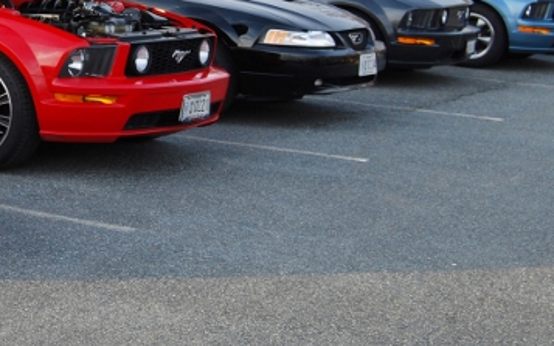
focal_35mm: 96
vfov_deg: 13.5
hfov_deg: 21.2
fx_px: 1449
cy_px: 43
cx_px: 56
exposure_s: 1/125
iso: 200
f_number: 5.6
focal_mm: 28
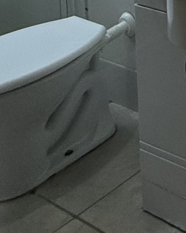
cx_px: 492
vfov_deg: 17.2
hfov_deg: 12.7
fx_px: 557
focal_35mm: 81
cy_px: -233
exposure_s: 1/120
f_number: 2.2
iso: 160
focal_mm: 2.22
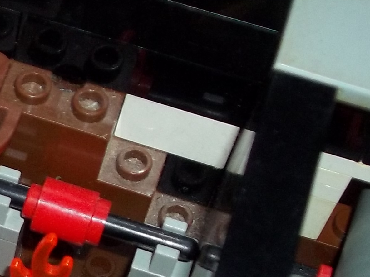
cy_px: 307
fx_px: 1443
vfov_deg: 10.8
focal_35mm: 135
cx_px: -131
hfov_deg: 14.0
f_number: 3.2
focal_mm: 7.1
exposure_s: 1/40
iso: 80
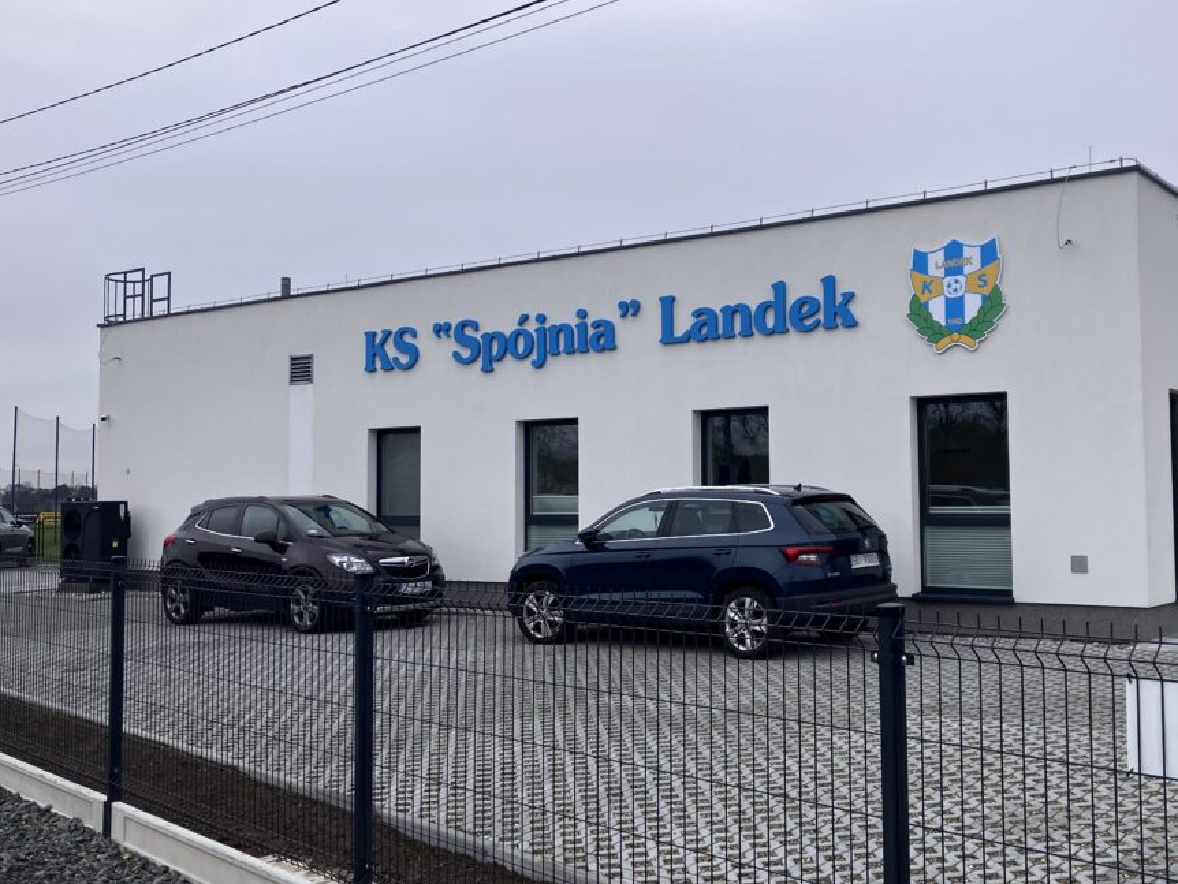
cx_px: 722
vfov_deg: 37.7
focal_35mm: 38
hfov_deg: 48.6
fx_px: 1294
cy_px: 434
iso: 32
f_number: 1.8
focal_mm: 3.99
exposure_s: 1/1567
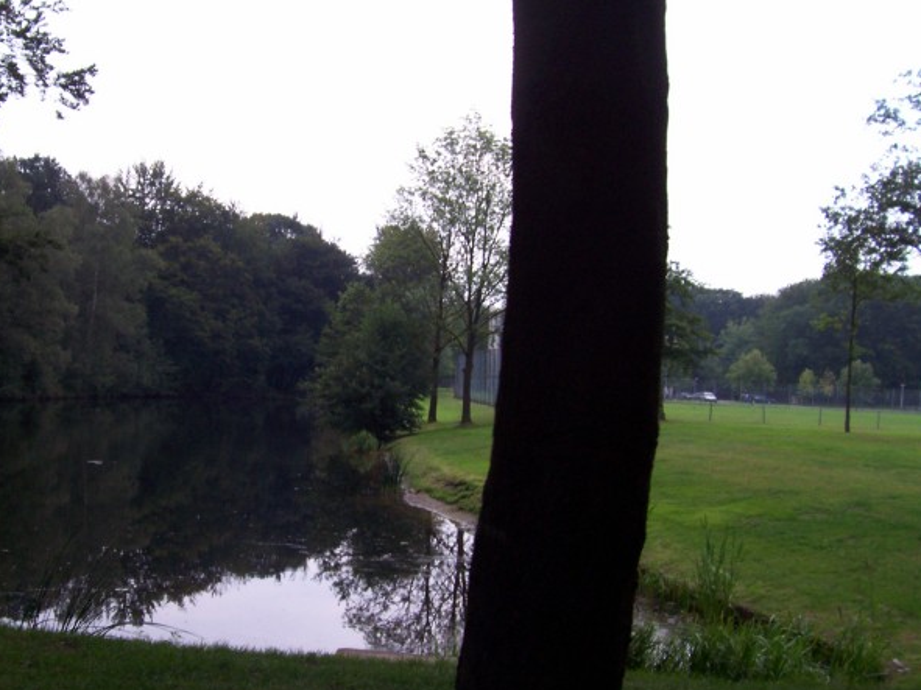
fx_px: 1224
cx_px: 319
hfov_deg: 40.8
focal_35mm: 46
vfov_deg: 31.5
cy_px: 380
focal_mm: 5.6
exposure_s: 1/536
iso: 80
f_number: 2.7
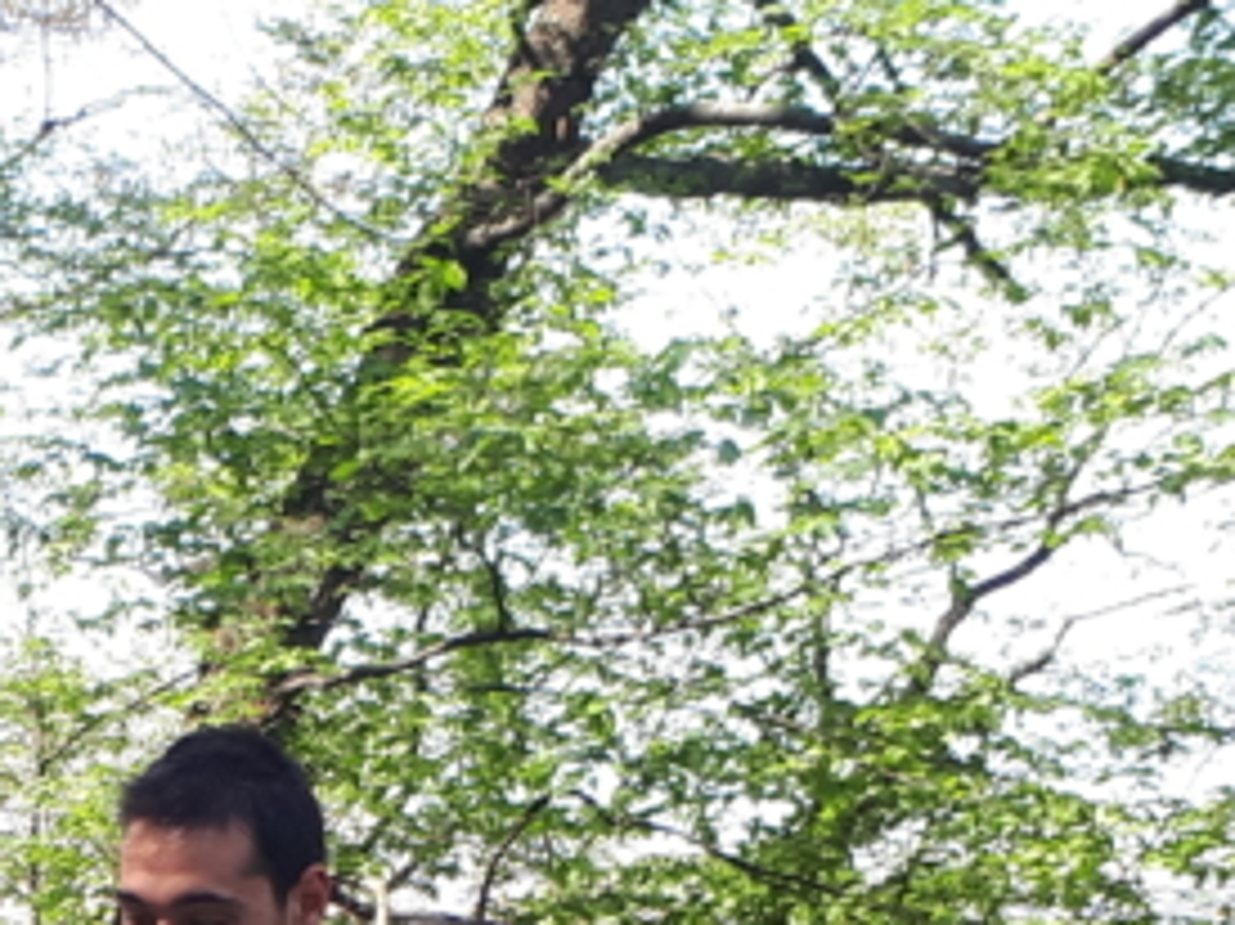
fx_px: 4101
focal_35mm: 115
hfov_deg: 16.6
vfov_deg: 12.1
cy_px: 1540
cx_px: -144
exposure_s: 1/183
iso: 40
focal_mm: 3.6
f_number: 1.9
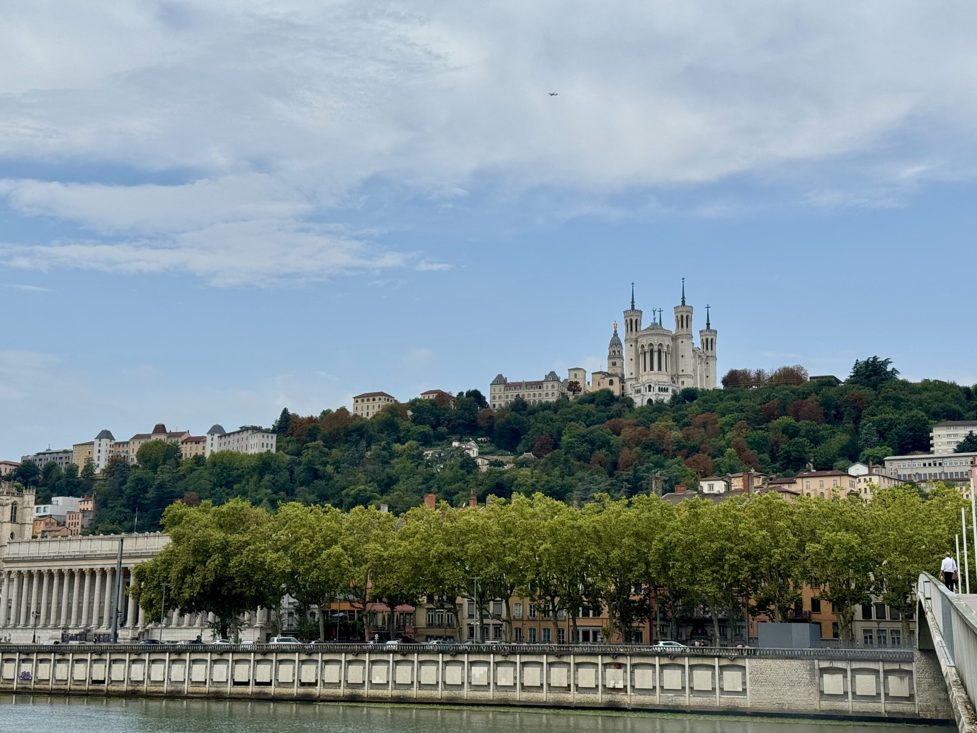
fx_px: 1355
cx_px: 488
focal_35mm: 48
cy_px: 366
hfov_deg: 39.7
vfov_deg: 30.3
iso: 64
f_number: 1.78
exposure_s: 1/7092
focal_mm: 6.76
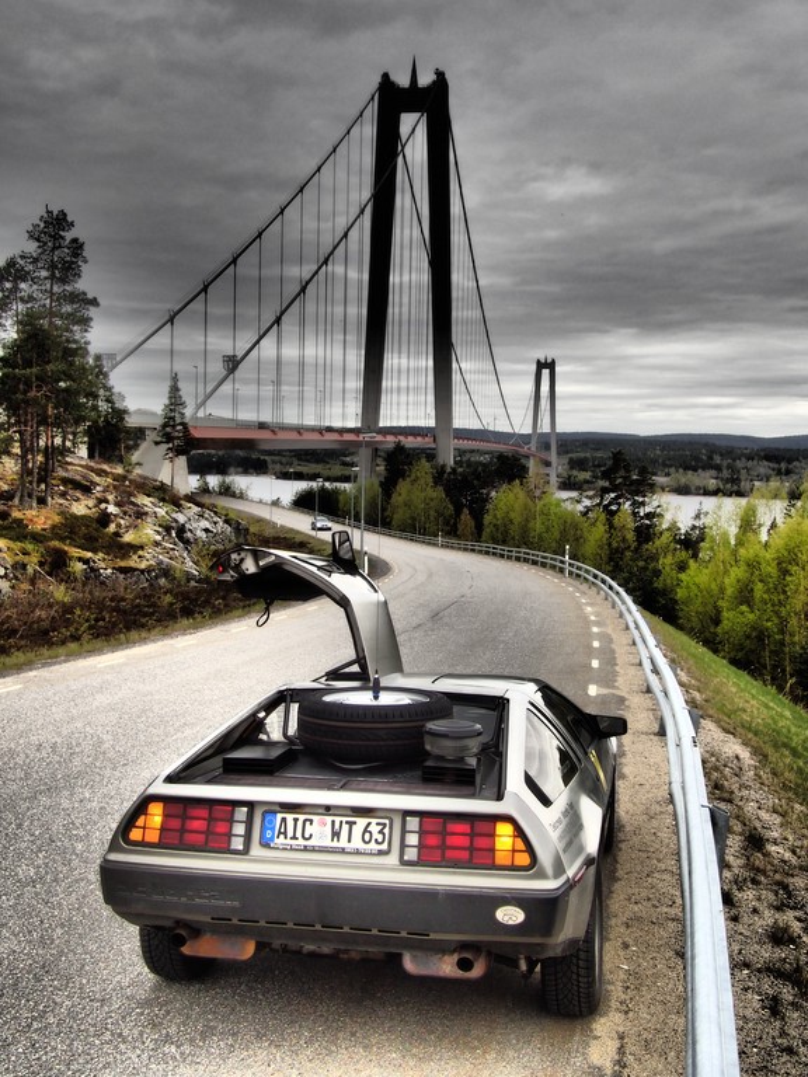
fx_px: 1183
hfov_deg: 37.7
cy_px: 538
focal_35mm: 38
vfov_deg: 49.0
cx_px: 404
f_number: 3.5
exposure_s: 1/160
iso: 100
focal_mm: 6.86
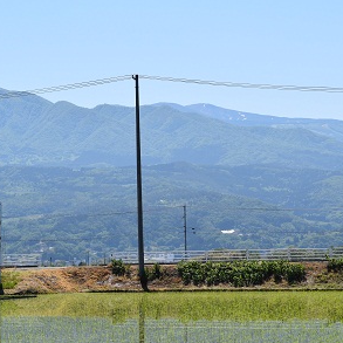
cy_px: 173
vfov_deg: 12.7
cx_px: 155
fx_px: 1536
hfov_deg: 12.7
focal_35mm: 137
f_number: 10
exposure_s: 1/400
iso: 200
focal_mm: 70
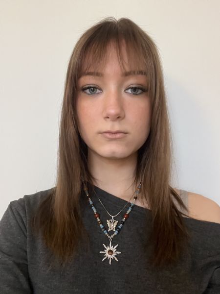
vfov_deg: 60.0
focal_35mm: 30
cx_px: 110
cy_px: 147
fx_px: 254
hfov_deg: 46.8
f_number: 2.2
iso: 500
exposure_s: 1/25
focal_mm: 2.71
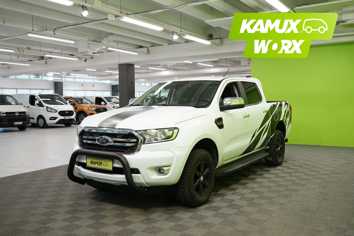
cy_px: 118
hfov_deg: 54.4
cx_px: 177
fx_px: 344
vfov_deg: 37.9
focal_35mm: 35
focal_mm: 35
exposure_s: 1/40
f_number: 6.3
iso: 500
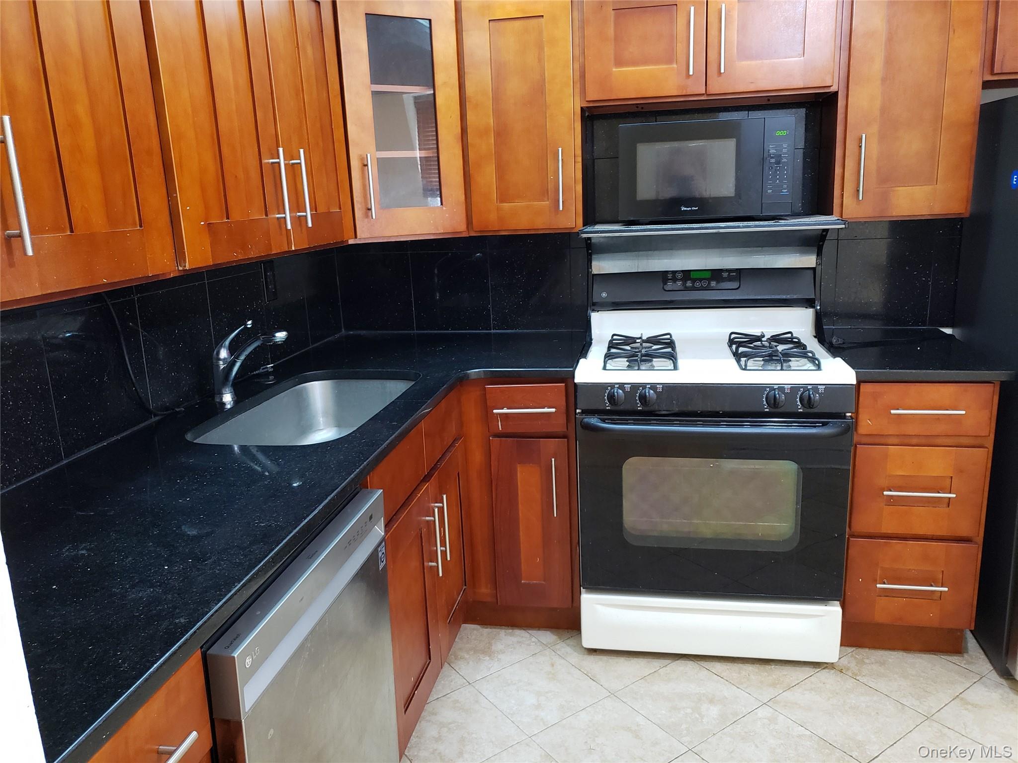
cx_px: 509
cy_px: 382
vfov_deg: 53.1
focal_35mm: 26
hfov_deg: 67.3
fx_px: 765
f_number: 1.5
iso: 250
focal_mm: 4.3
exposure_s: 1/20
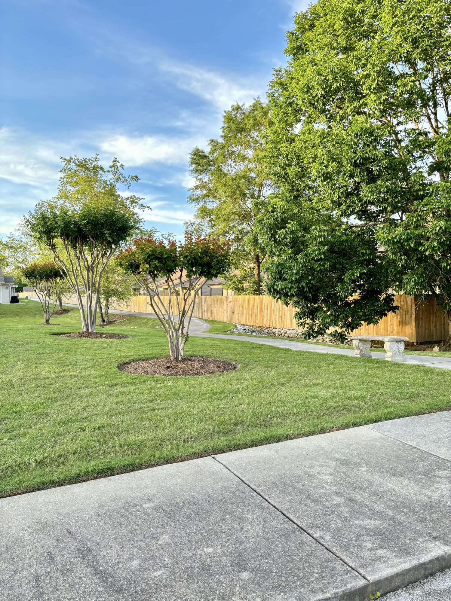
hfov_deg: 53.1
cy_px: 300
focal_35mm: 26
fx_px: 452
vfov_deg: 67.3
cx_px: 226
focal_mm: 5.96
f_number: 1.6
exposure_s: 1/135
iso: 50
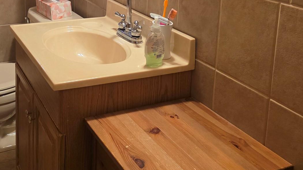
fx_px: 394
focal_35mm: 49
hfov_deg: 41.3
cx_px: 92
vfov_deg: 23.2
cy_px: -8
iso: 500
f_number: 1.7
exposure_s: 1/120
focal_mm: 6.3
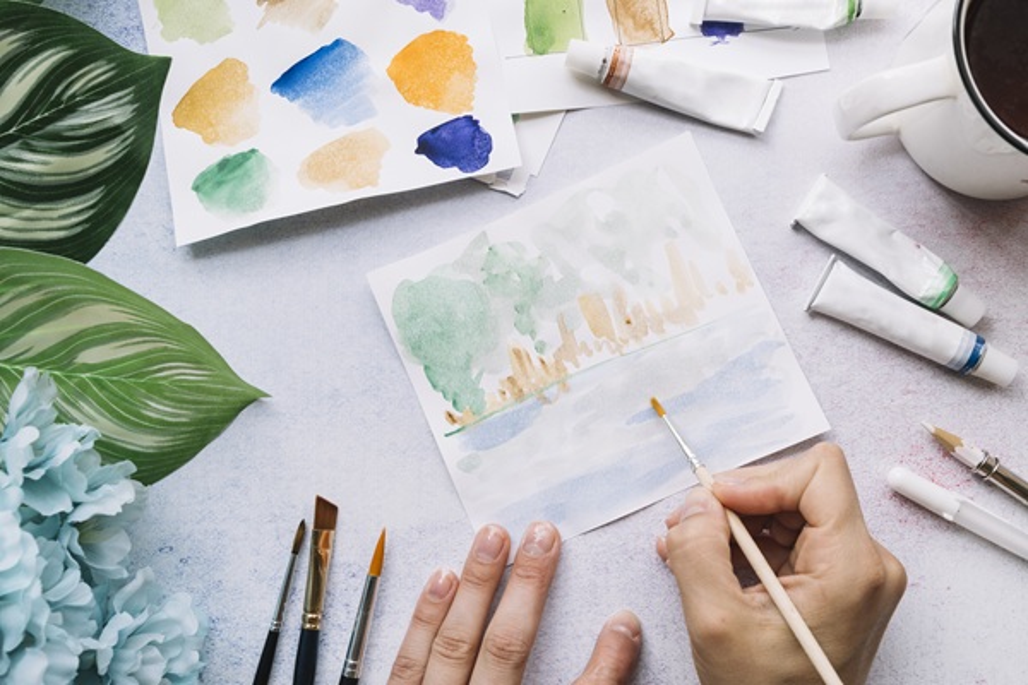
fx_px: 1228
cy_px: 342
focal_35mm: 43
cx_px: 514
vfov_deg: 31.2
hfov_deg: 45.4
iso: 100
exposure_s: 1/13
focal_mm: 43
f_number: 9
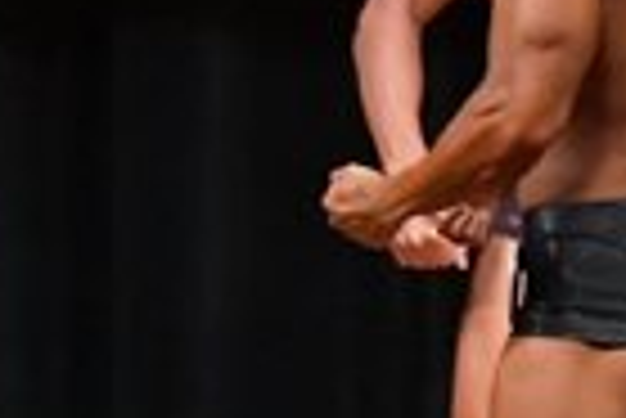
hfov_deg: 1.8
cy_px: 126
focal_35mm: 1124
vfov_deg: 1.2
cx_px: 1101
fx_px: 19565
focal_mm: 135
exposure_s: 1/400
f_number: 5.6
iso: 6400
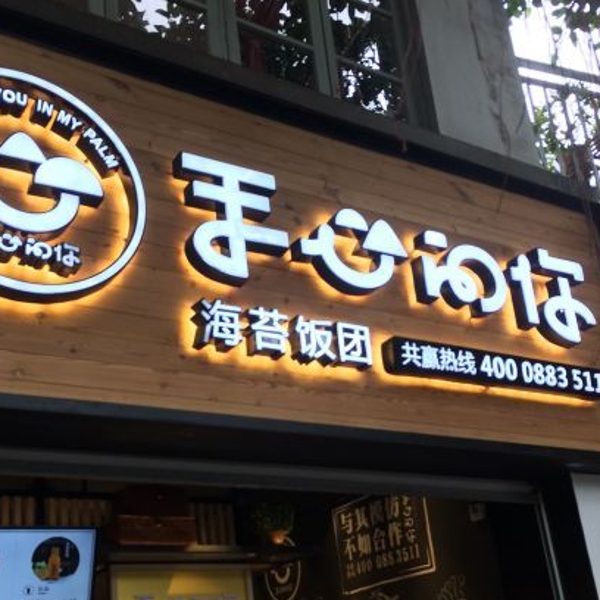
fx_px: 863
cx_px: 276
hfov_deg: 38.3
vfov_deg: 37.8
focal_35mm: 44
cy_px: 418
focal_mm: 4.15
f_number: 2.2
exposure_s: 1/100
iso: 64
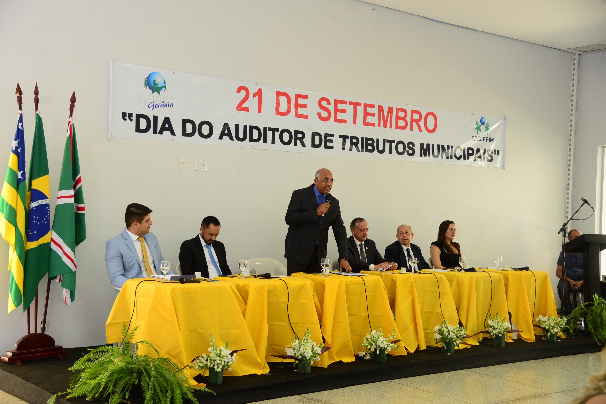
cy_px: 202
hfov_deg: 41.1
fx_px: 808
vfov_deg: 28.1
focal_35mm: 48
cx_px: 303
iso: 1600
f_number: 4.5
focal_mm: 48
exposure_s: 1/125
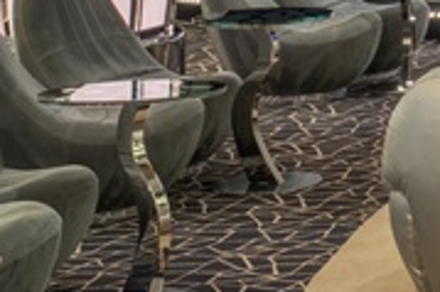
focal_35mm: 162
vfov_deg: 8.2
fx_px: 1978
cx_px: 1106
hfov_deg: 10.6
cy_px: -199
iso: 200
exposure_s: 1/2
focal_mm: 29
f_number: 11
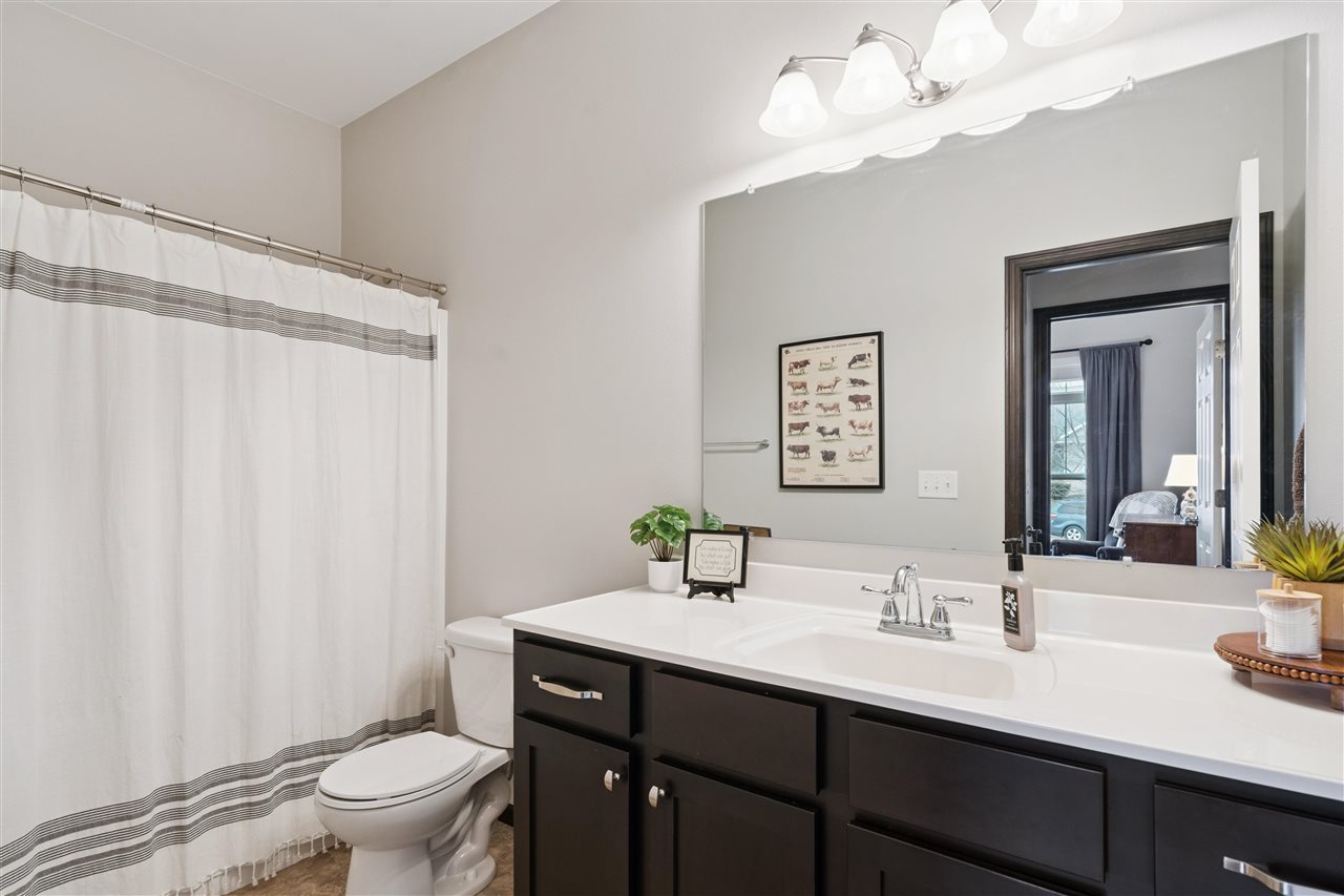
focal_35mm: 17
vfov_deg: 70.4
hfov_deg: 93.3
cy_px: 448
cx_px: 672
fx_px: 635
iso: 400
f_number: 8
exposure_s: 1/8
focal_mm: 17
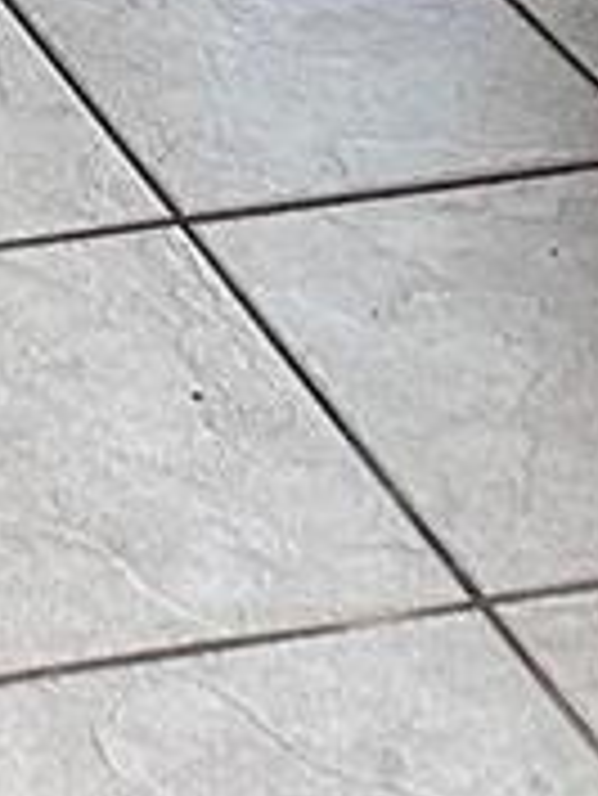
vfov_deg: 9.6
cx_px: -1088
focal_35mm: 163
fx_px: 3750
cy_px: -1538
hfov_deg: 8.0
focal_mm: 6.86
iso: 100
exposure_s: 1/162
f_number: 1.78
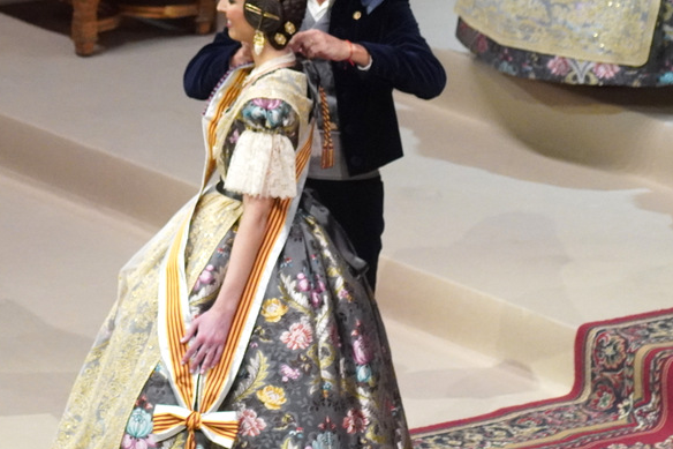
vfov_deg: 4.1
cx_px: 66
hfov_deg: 6.1
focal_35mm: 339
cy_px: 120
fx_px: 6335
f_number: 5.6
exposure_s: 1/200
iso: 3200
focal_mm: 110
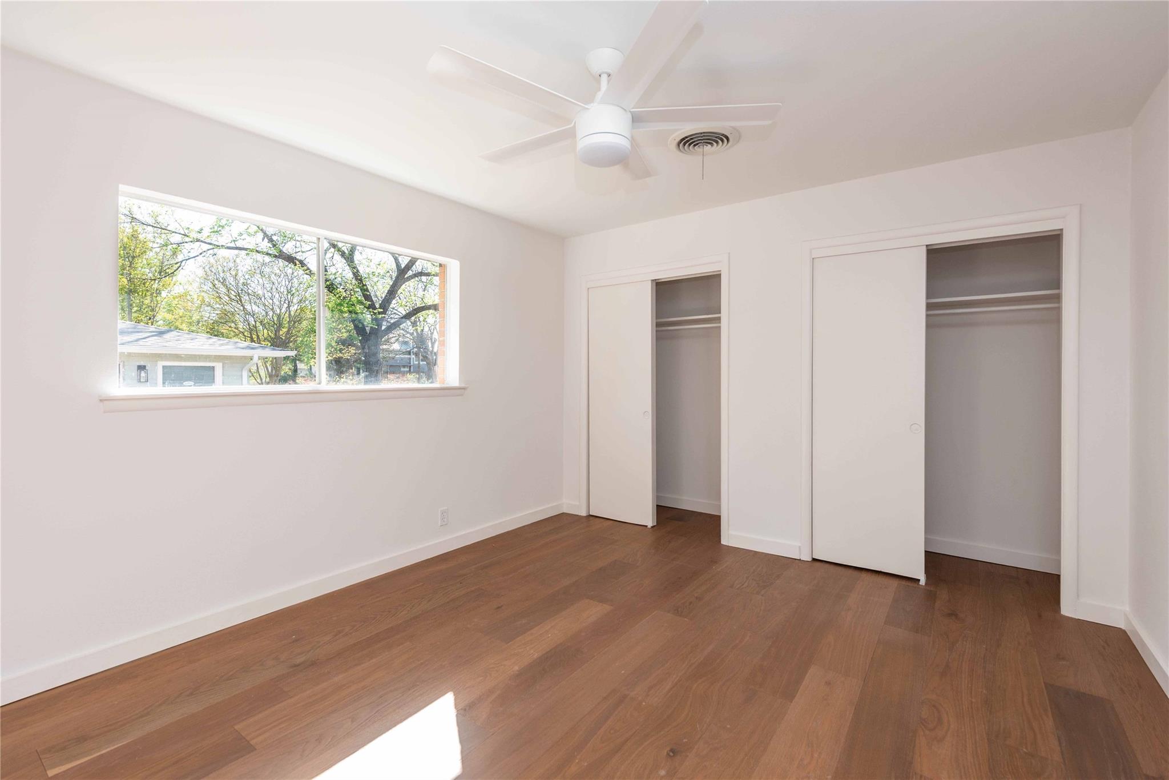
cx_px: 584
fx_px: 520
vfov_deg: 73.8
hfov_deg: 96.7
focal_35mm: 16
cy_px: 390
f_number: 5.6
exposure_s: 1/125
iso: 160
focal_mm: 16
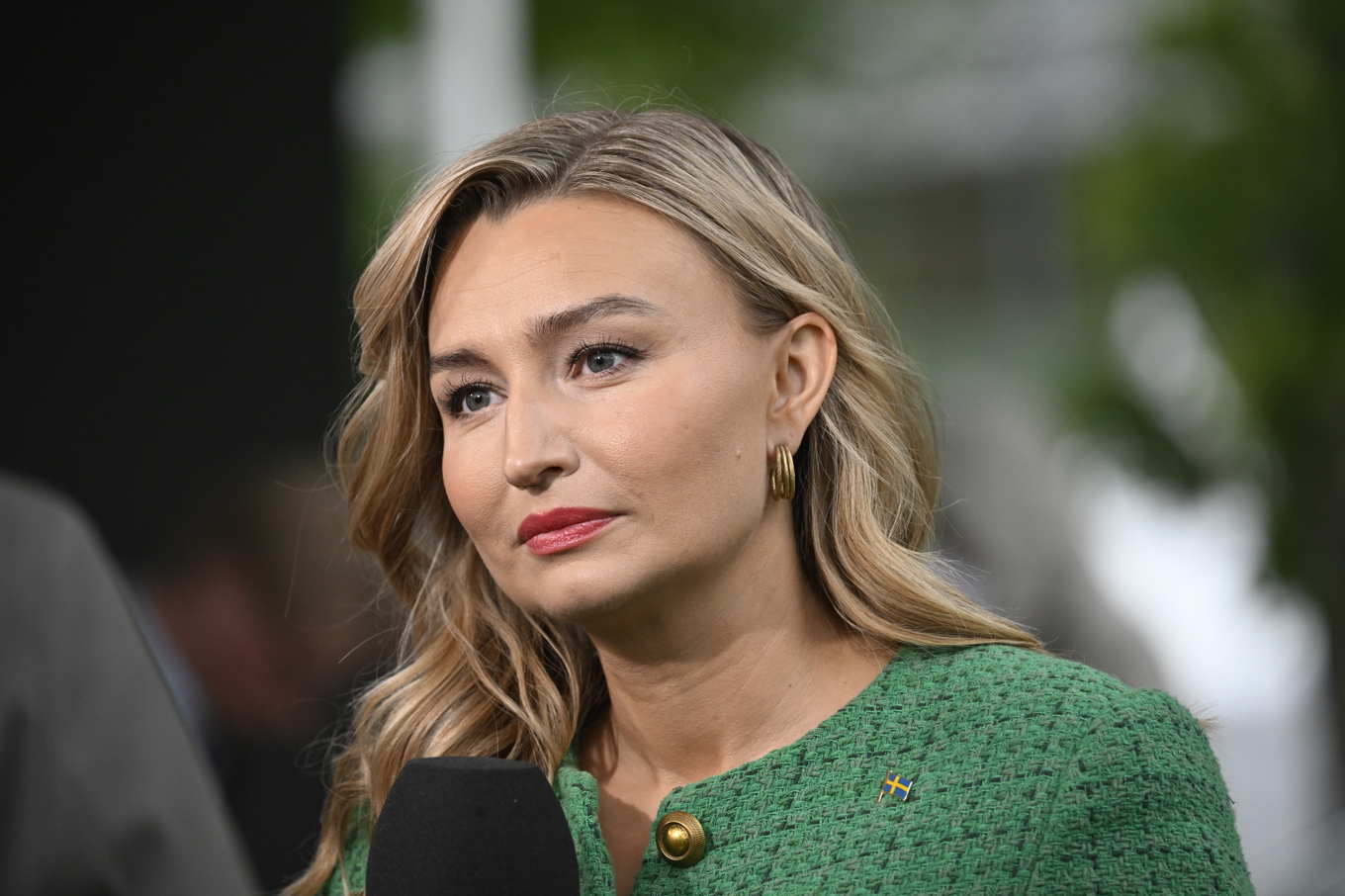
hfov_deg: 7.9
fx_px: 9711
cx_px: 672
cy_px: 448
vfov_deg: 5.3
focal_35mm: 260
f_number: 5
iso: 2500
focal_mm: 260
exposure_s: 1/400
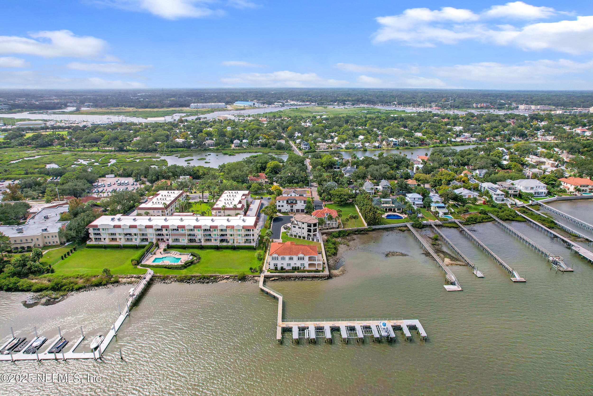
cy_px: 198
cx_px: 296
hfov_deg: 78.6
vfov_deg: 57.2
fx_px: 362
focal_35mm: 22
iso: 150
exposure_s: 1/1000
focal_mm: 8.38
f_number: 2.8
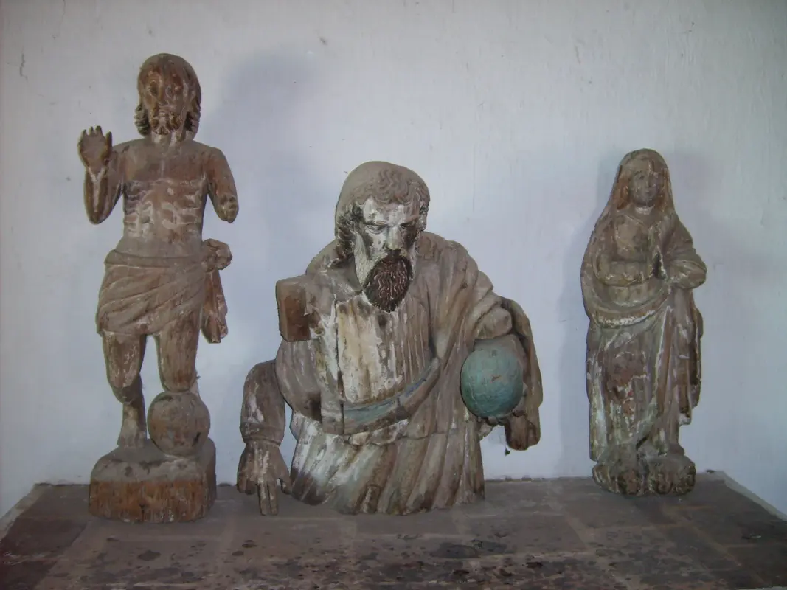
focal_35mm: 35
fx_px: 796
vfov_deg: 40.7
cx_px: 394
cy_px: 295
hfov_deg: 52.6
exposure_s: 1/45
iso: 100
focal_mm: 5.8
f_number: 2.8
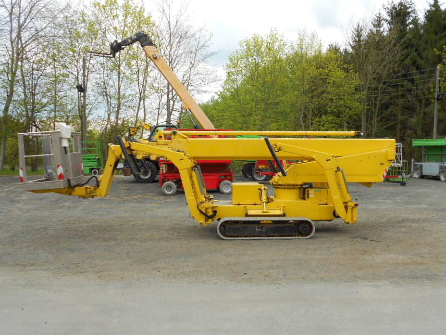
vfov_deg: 44.2
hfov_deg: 56.7
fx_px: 412
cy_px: 167
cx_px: 241
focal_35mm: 32
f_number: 3.4
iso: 80
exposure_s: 1/250
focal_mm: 5.1
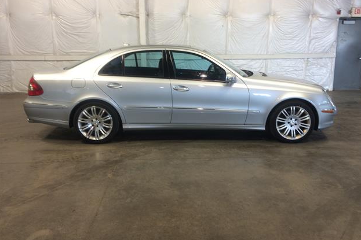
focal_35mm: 31
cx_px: 183
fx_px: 311
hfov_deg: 60.3
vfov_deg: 42.2
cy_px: 105
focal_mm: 4.15
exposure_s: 1/30
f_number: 2.2
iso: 40
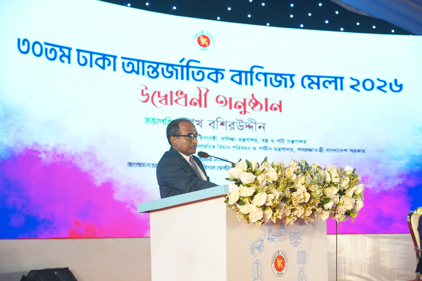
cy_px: 140
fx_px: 938
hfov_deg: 25.4
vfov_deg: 17.1
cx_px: 211
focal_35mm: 80
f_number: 4.5
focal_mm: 80
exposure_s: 1/160
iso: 2500
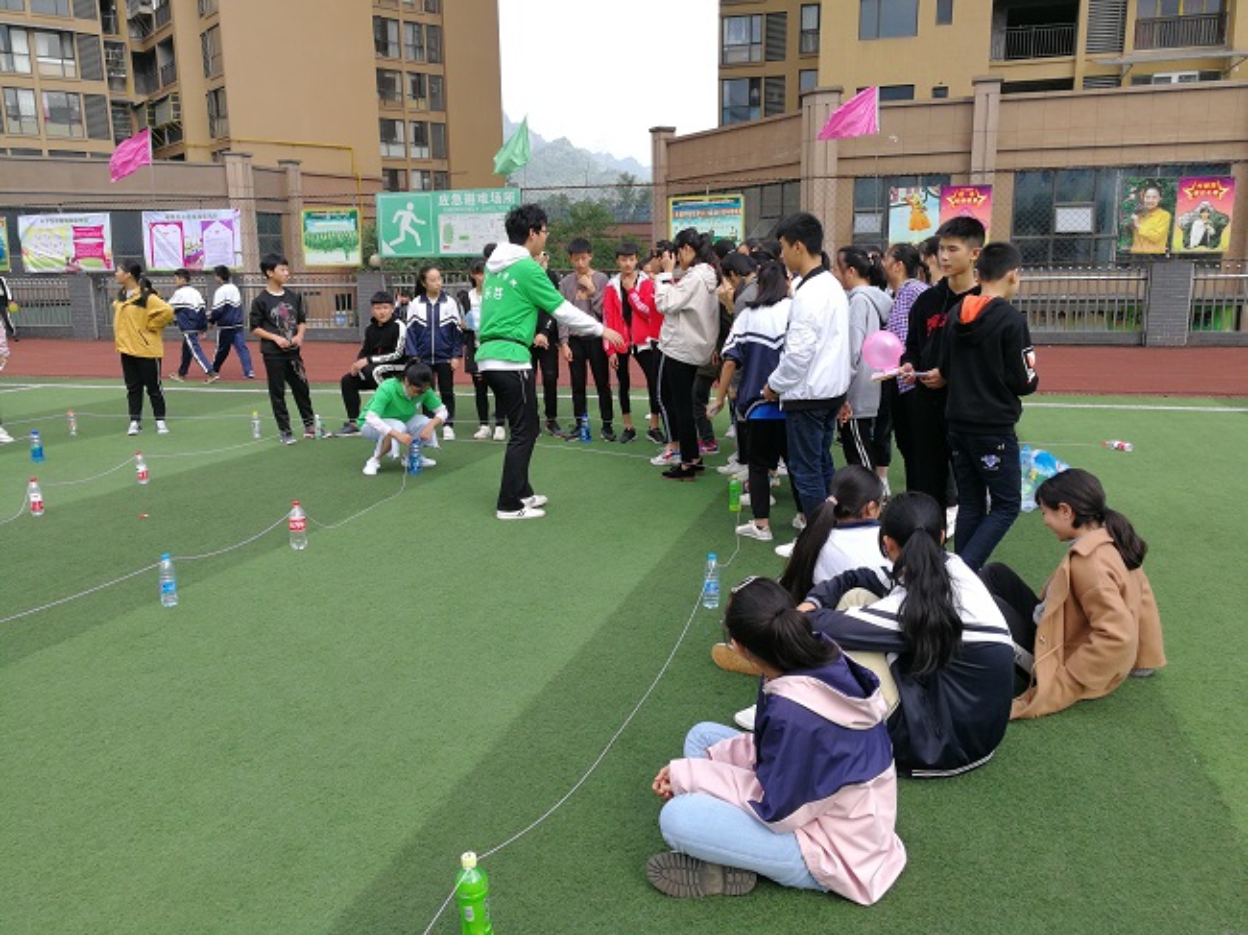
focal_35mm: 27
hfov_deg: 65.3
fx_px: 973
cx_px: 624
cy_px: 468
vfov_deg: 51.3
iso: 50
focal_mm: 3.95
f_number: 2.2
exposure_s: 1/408
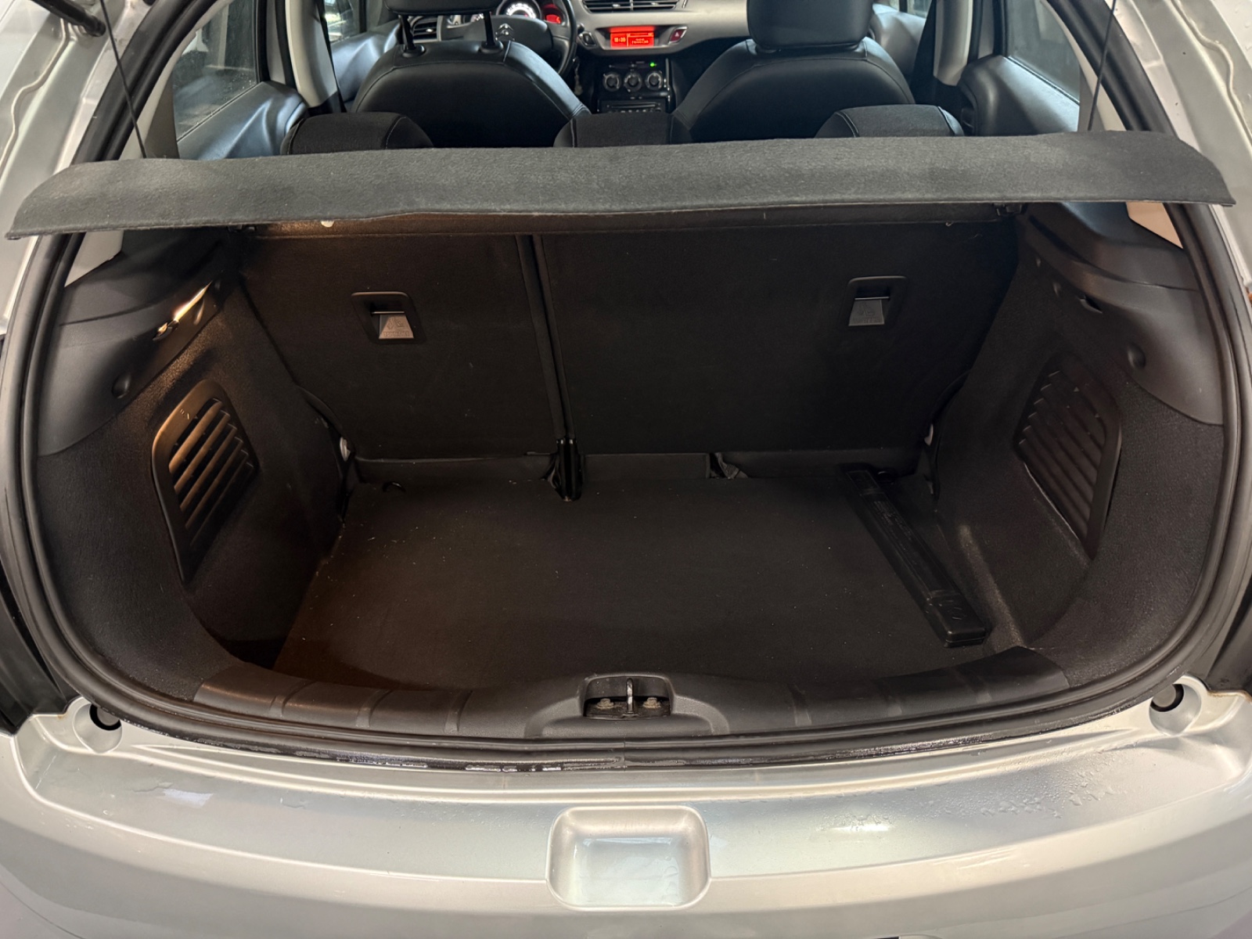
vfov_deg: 56.8
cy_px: 470
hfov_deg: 71.6
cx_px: 626
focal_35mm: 24
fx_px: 868
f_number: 1.78
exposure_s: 1/25
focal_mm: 6.76
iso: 800
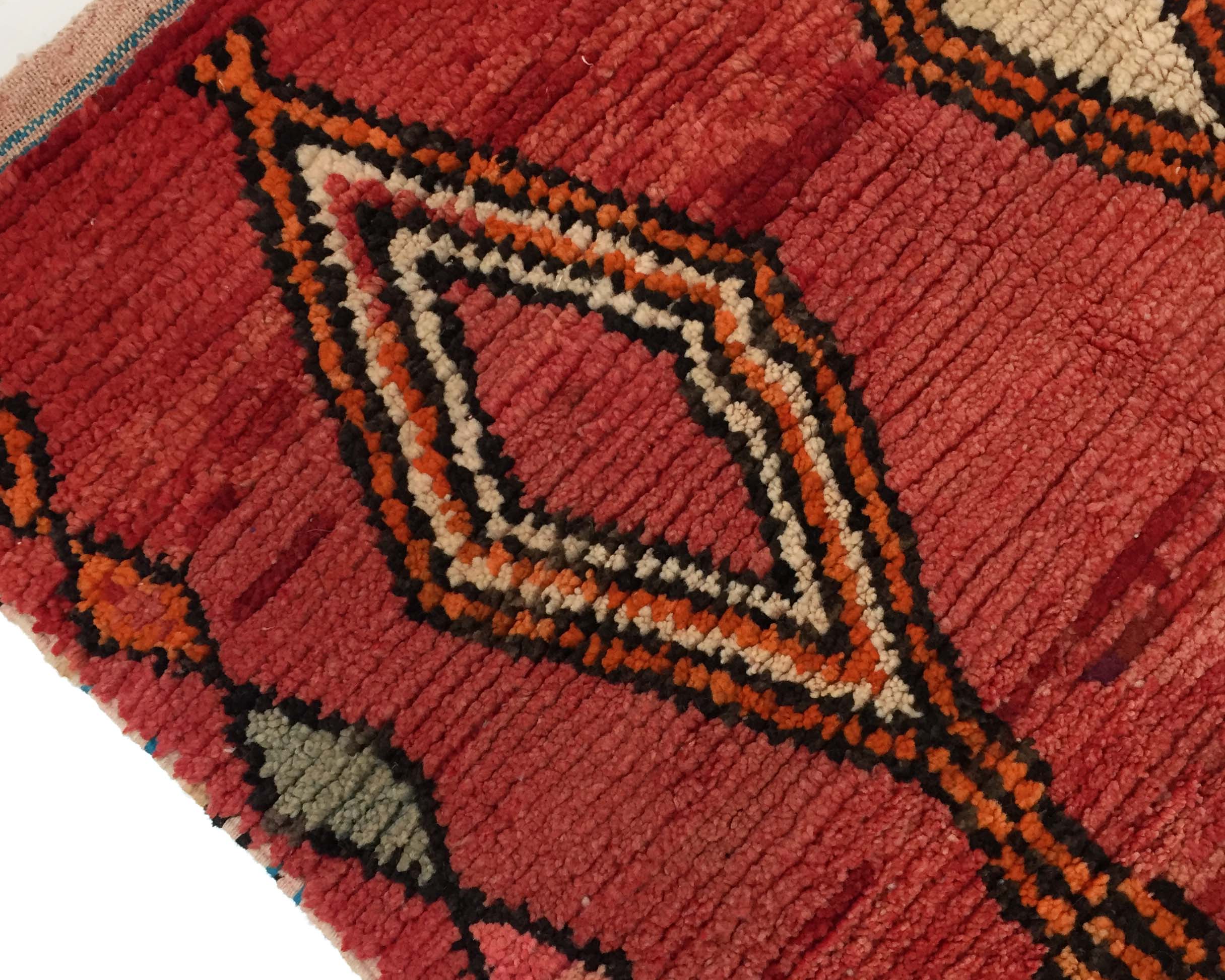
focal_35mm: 38
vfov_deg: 39.1
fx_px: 1378
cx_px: 609
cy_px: 449
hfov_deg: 47.9
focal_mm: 4.15
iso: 160
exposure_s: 1/33
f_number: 2.2
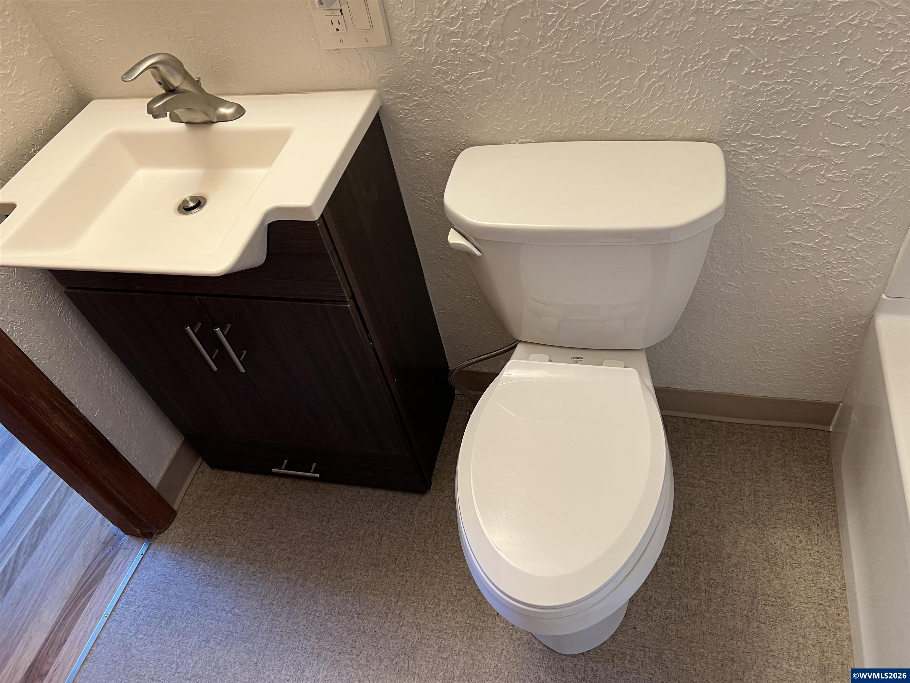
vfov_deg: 53.1
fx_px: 683
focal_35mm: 26
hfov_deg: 67.3
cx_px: 455
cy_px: 342
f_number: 1.5
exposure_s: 1/60
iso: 80
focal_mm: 5.7
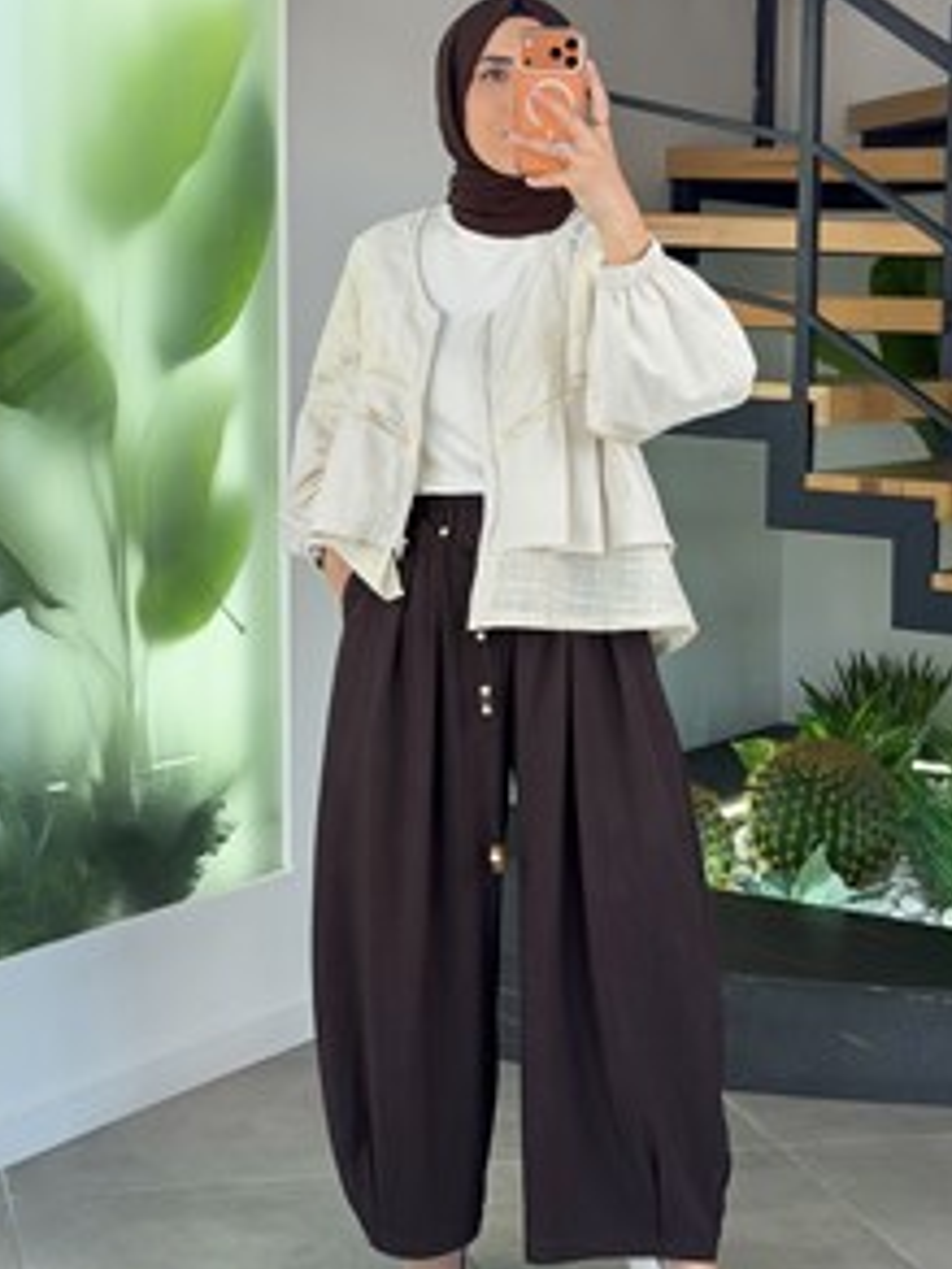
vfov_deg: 28.5
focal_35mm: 68
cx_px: 487
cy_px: 537
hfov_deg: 21.6
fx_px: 2493
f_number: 1.78
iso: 64
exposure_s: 1/196
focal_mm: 6.76
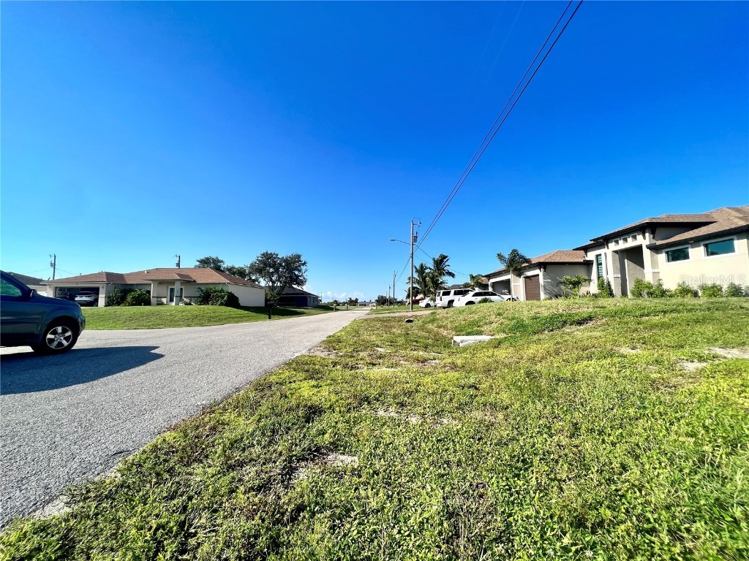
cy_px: 280
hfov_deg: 106.2
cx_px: 374
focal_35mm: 13
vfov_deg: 89.9
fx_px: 281
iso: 32
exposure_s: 1/1946
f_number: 1.8
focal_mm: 1.57
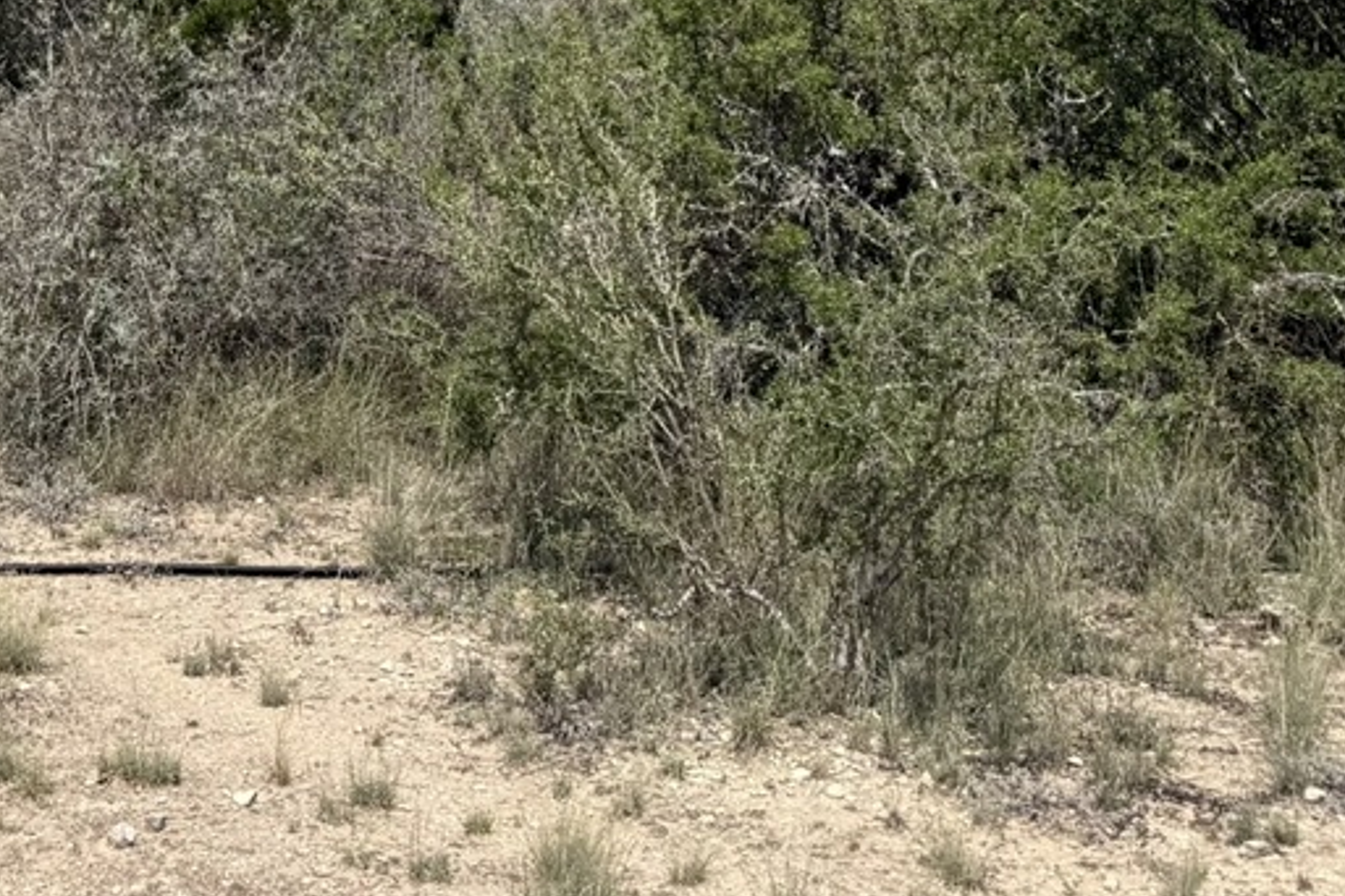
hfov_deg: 27.7
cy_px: -430
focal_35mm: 70
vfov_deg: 17.6
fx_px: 2615
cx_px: 107
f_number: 1.78
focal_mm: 6.76
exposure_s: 1/5319
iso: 80
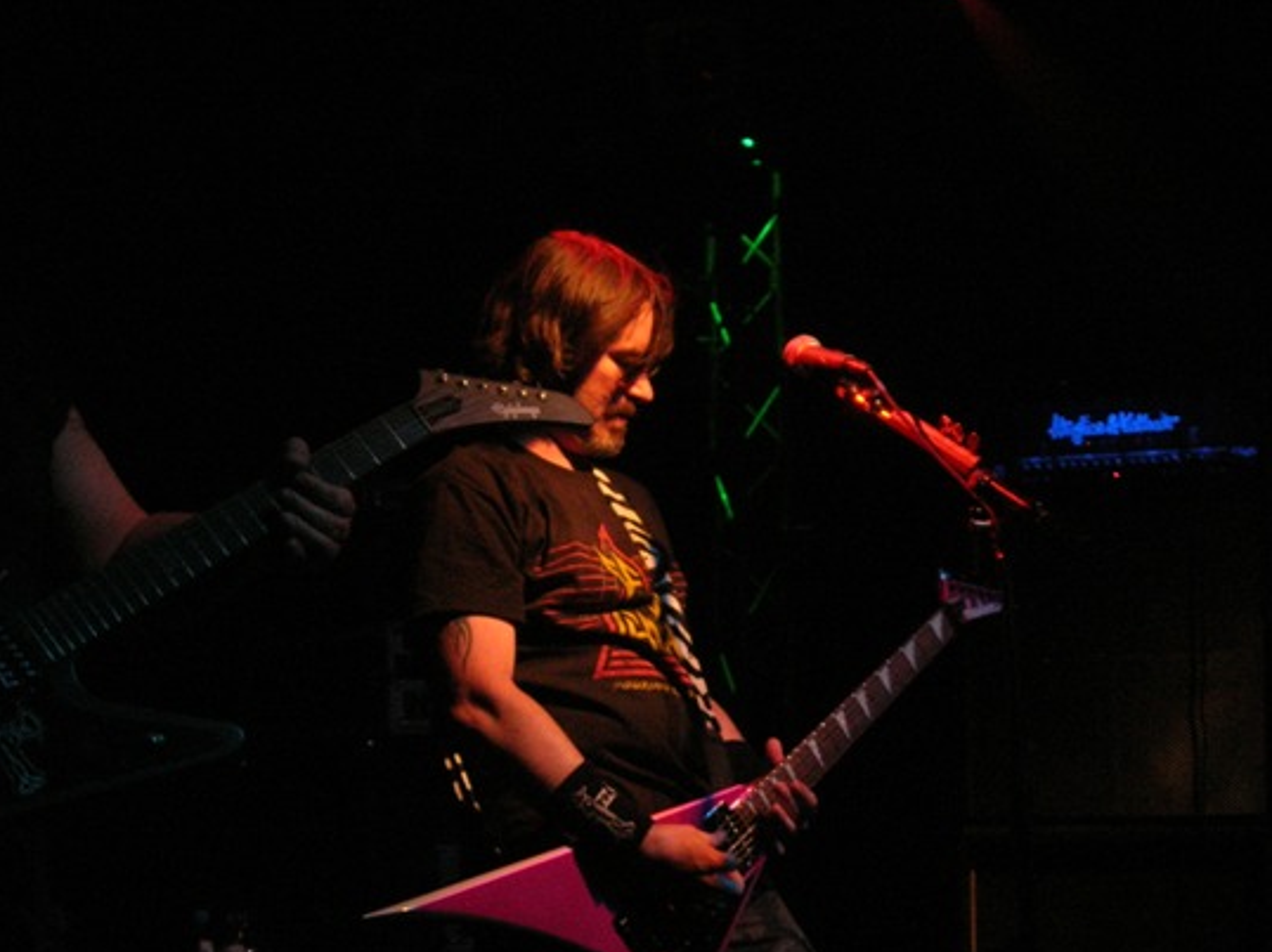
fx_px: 2241
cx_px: 749
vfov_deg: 23.9
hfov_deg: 31.6
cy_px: 614
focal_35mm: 61
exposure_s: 1/60
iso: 200
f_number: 2.9
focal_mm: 8.5
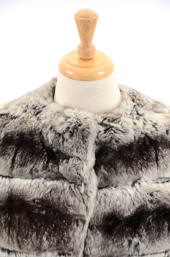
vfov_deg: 13.1
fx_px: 1121
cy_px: 128
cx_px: 85
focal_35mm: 158
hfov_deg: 8.7
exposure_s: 1/60
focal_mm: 105
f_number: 8
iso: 160
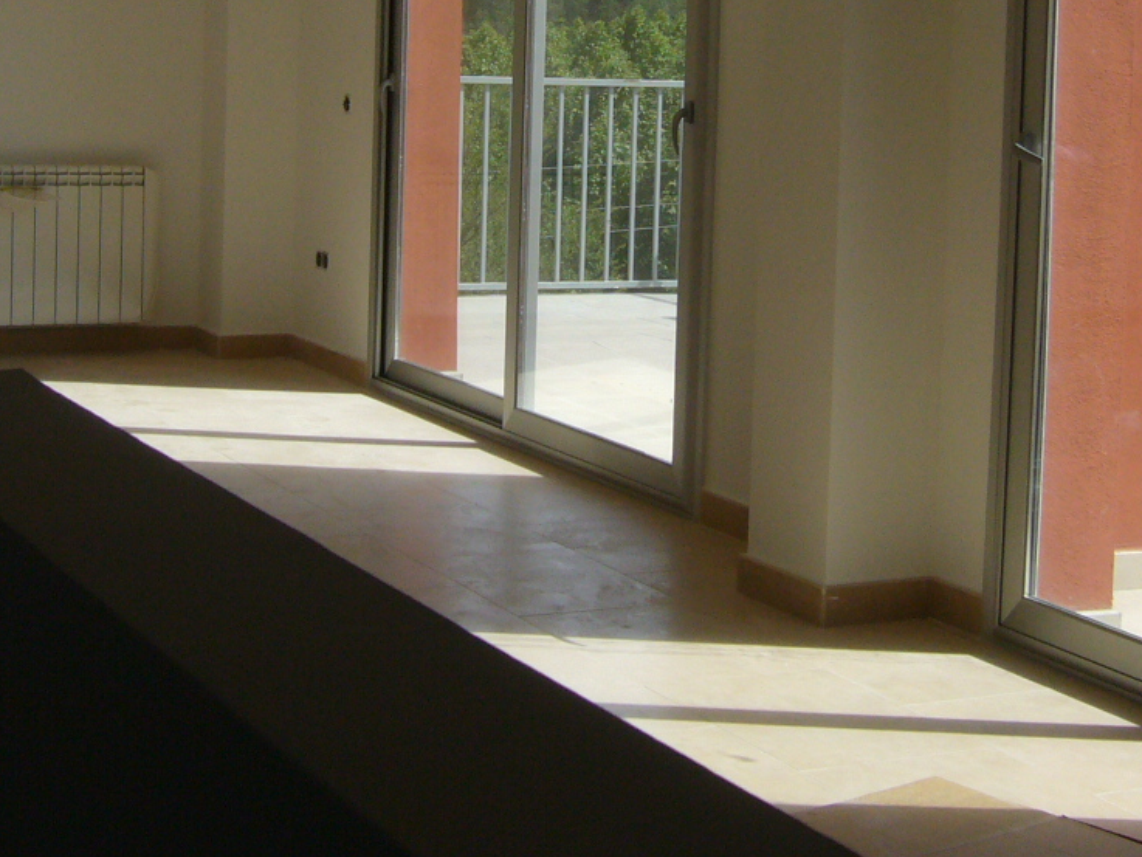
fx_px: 2508
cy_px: 139
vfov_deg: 19.1
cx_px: 513
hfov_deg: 25.6
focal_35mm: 76
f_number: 5.6
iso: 100
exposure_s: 1/320
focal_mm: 5.8
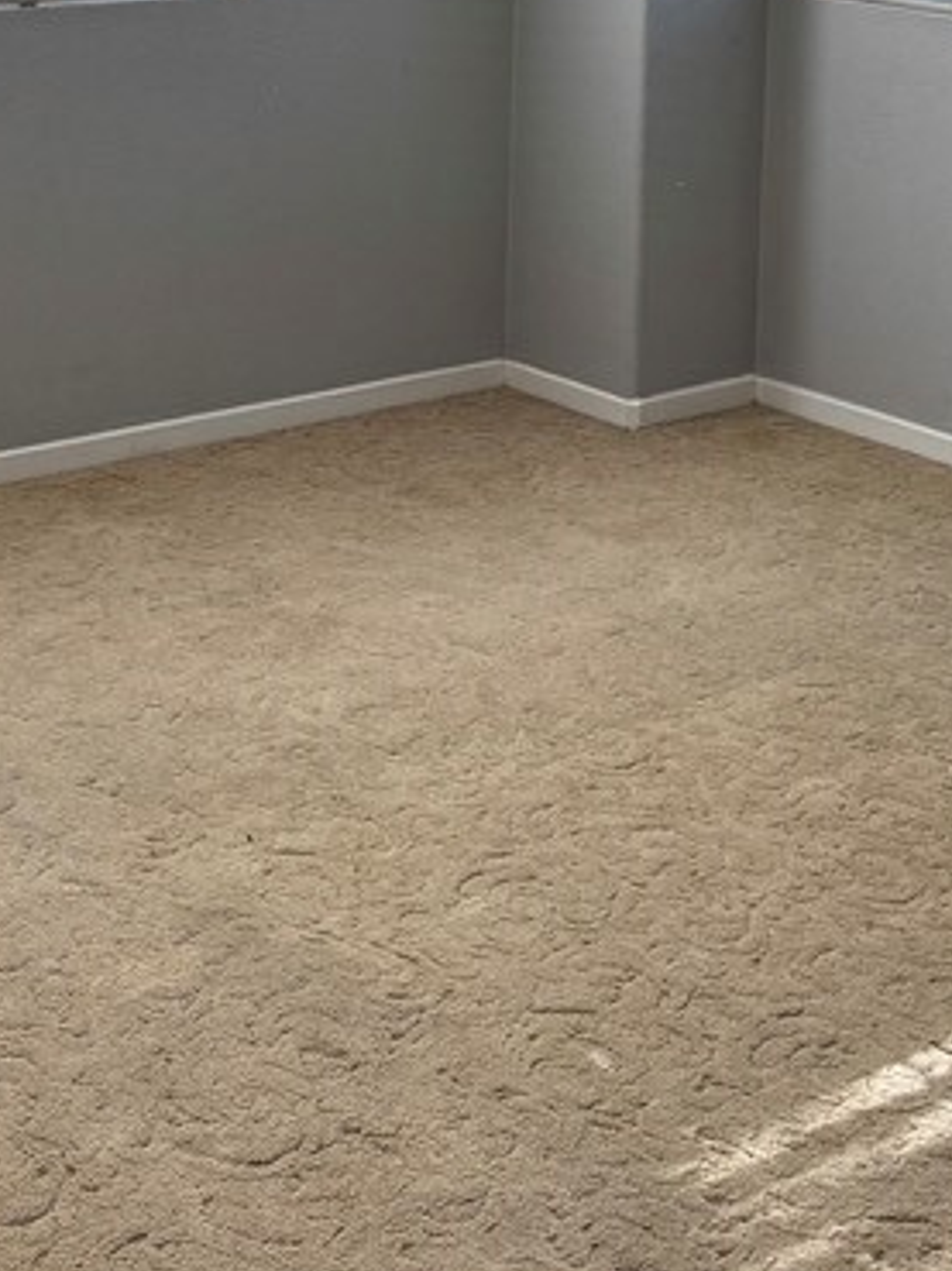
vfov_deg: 24.7
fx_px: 2643
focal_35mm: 72
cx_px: 282
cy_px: -216
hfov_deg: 20.3
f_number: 1.6
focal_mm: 5.96
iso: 40
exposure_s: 1/121
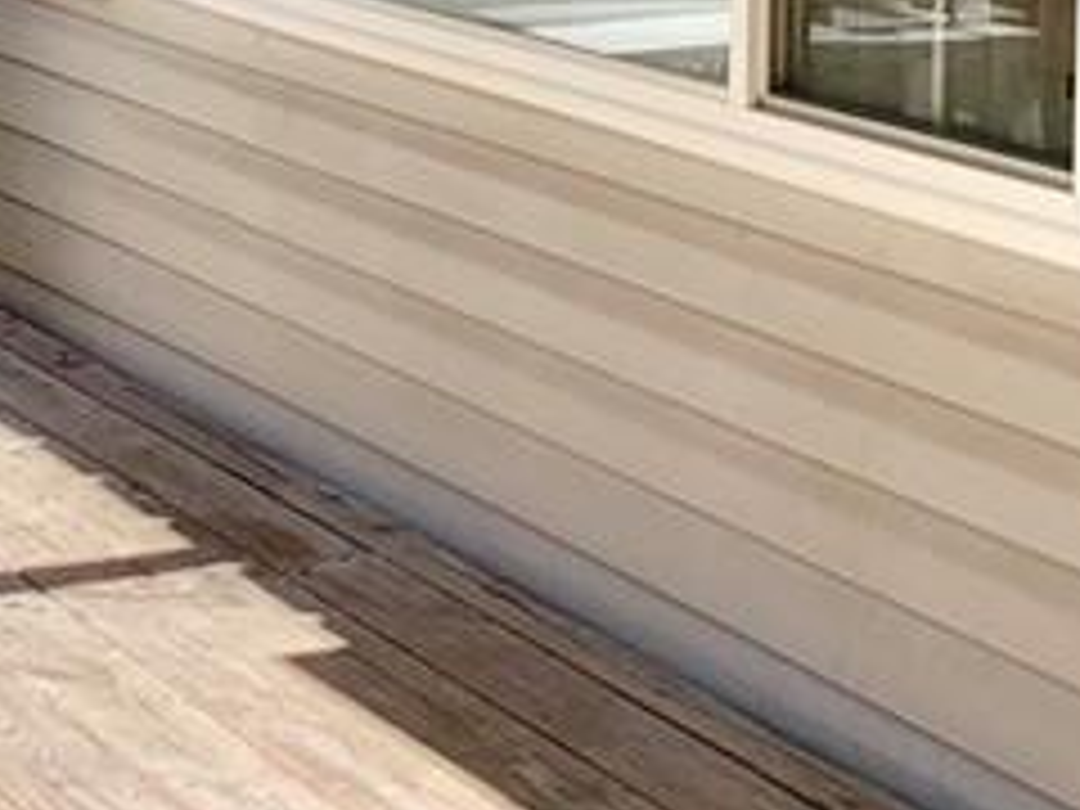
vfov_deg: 12.9
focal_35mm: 111
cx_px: 500
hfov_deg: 17.7
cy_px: -261
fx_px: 3463
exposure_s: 1/1299
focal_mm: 4.25
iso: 25
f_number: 1.8
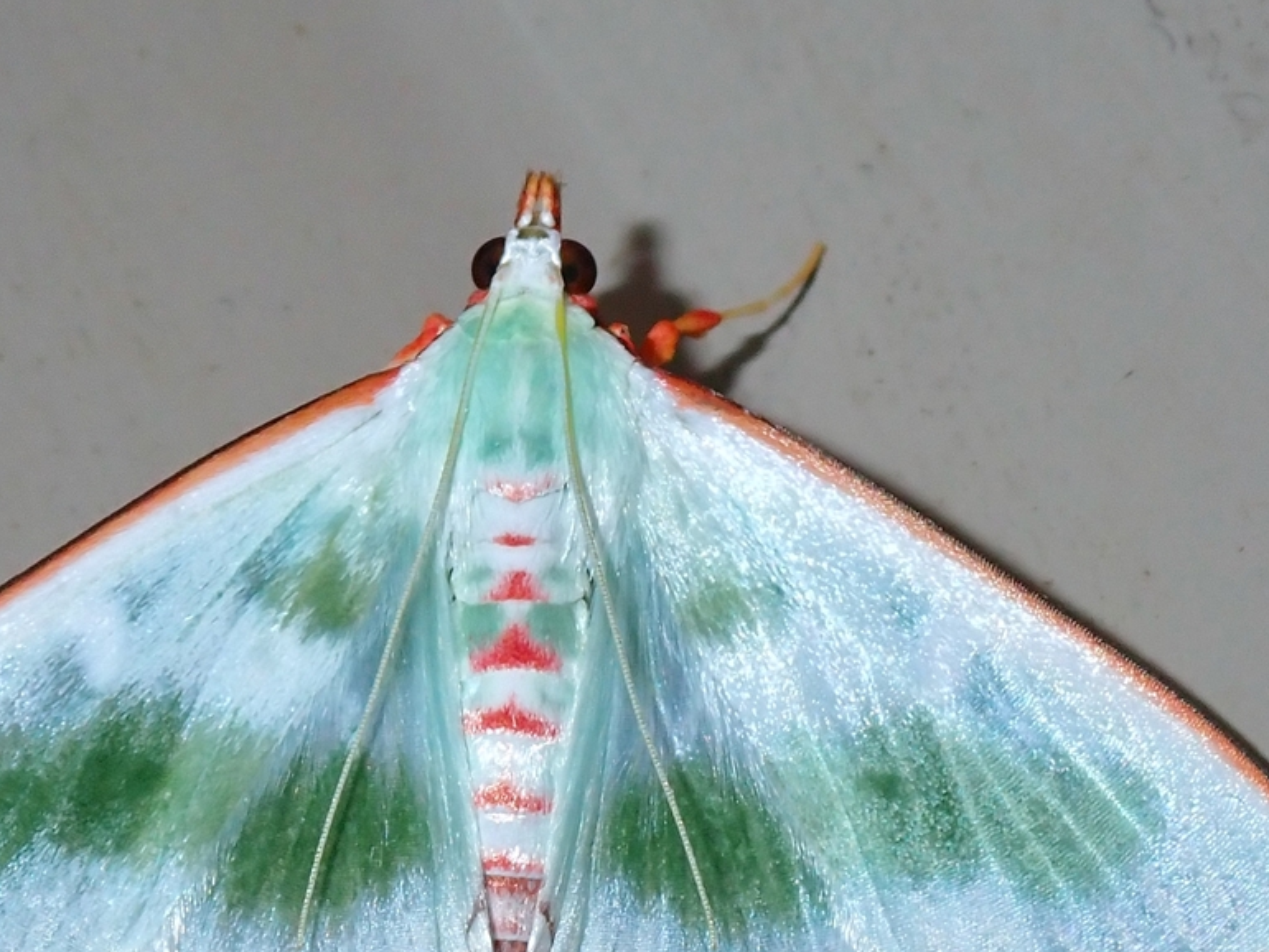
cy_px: 566
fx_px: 5427
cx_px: 526
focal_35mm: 148
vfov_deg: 10.0
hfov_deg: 13.3
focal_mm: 18
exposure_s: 1/200
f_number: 6.3
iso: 200
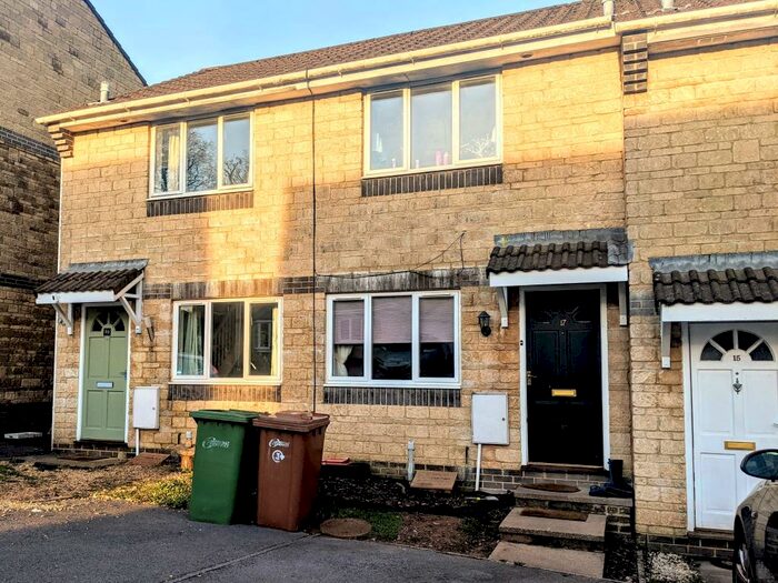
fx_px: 607
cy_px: 292
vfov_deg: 51.4
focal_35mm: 27
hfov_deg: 65.3
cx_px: 389
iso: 48
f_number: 1.73
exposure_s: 1/1235
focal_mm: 4.38
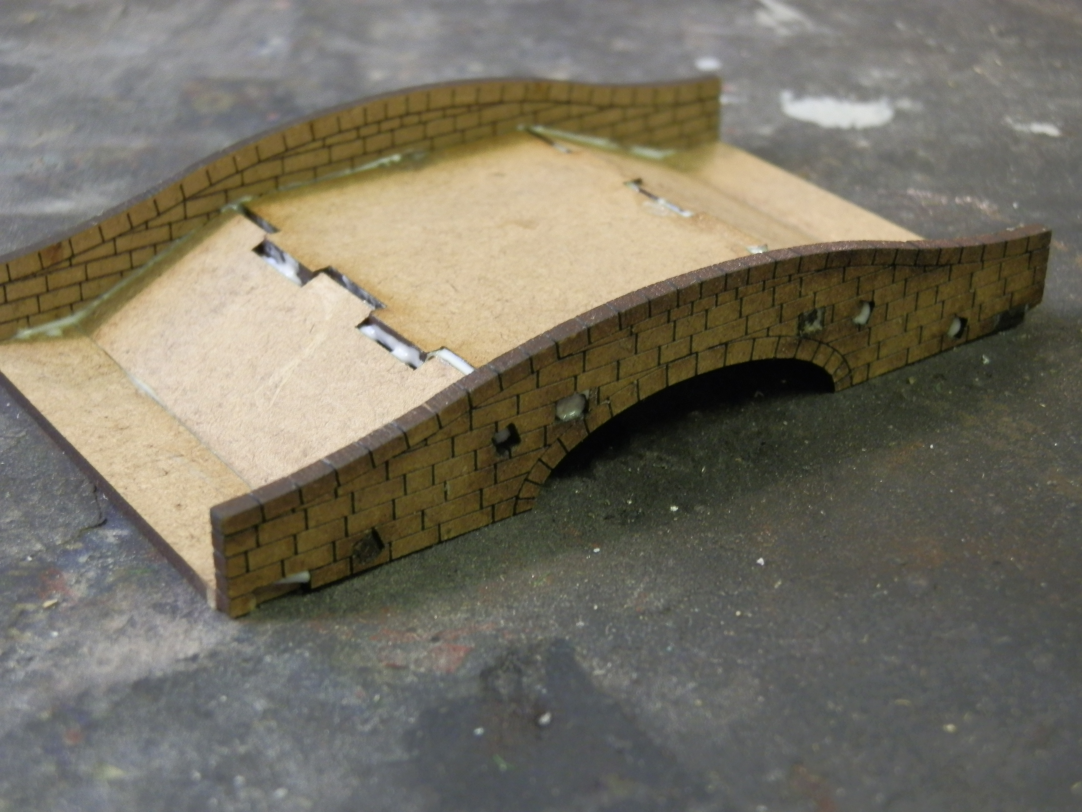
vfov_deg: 24.0
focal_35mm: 61
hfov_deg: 31.7
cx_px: 541
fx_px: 1907
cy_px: 406
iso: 200
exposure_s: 1/8
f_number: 3.7
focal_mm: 10.99
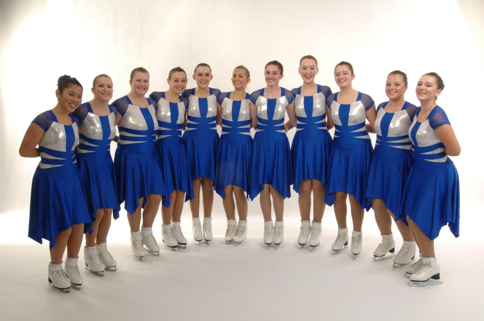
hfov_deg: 57.3
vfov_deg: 39.9
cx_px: 242
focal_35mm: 33
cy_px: 160
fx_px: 443
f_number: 18
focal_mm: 22
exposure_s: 1/250
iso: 125
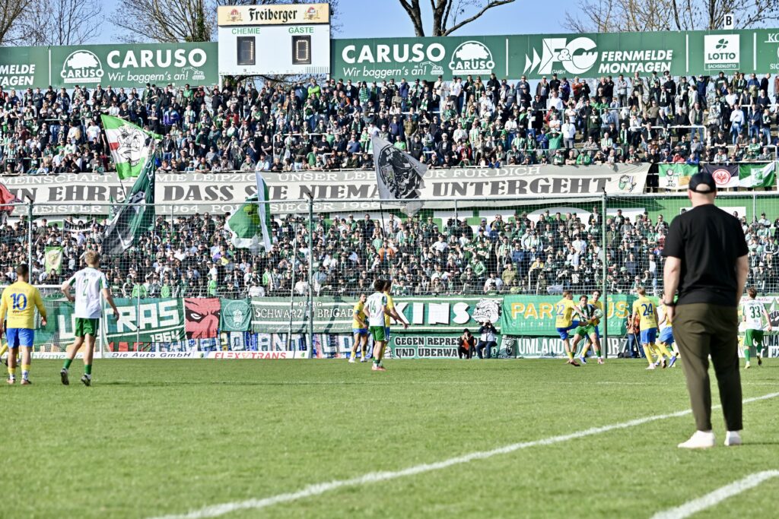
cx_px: 390
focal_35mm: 120
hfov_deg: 17.1
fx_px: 2597
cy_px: 260
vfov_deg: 11.4
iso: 320
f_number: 5.6
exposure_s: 1/1250
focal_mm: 120
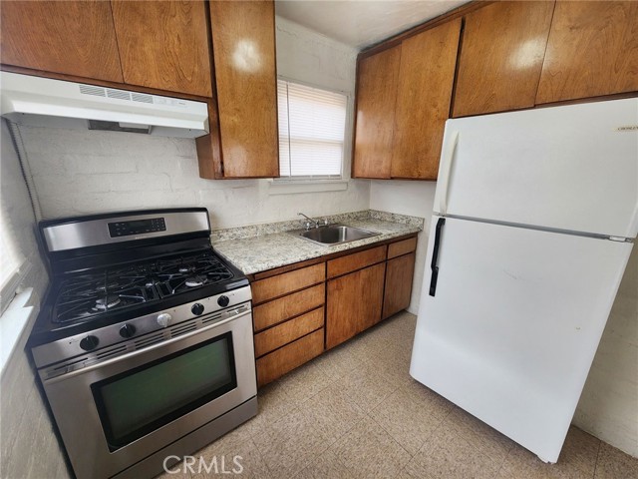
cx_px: 319
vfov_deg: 89.9
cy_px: 240
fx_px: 240
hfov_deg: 106.2
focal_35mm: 13
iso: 200
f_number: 2.2
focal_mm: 2.2
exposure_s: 1/60
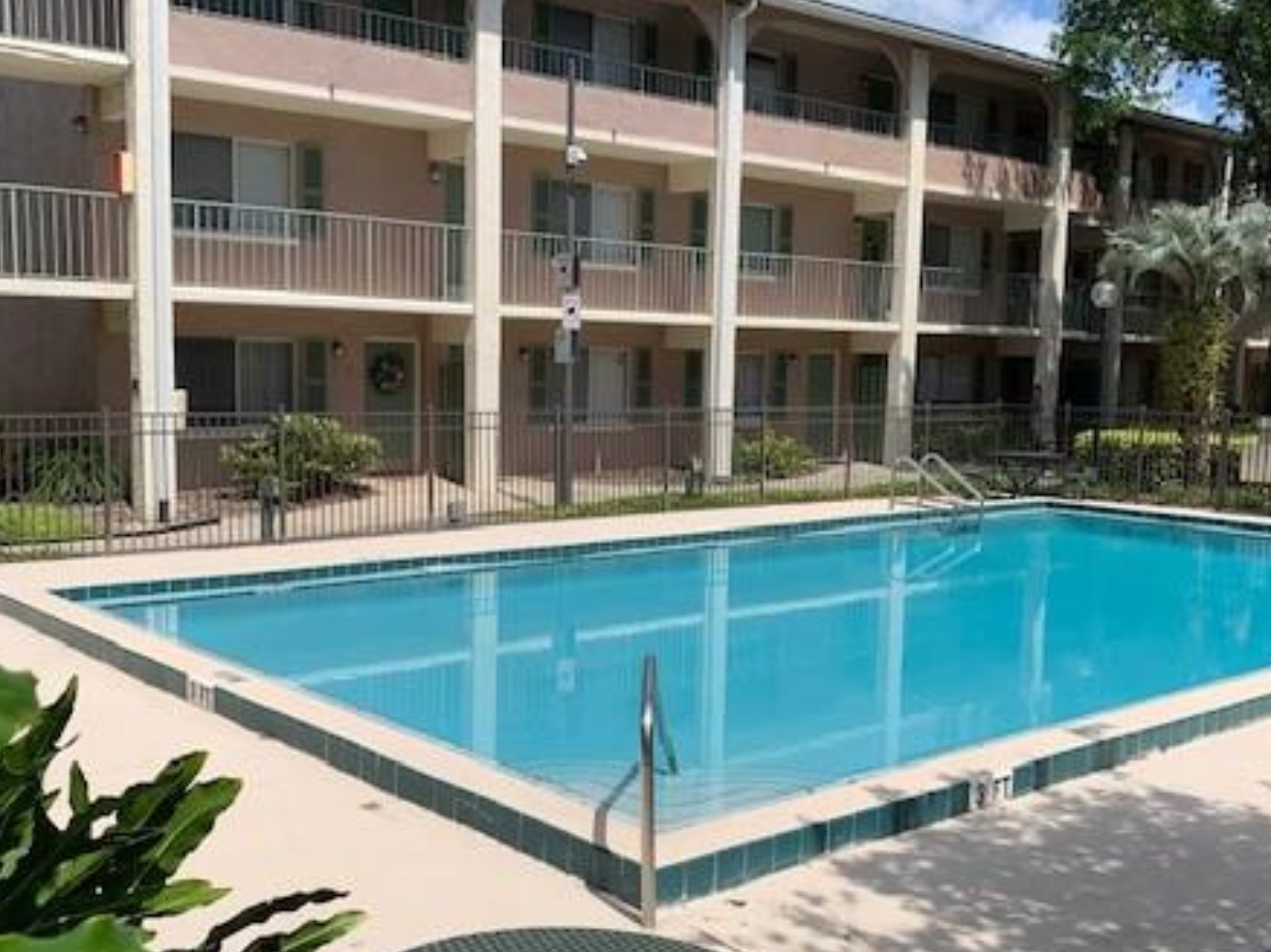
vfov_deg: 37.6
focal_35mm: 38
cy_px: 528
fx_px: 1394
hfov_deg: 49.0
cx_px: 636
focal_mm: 4.25
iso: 25
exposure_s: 1/3401
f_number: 1.8
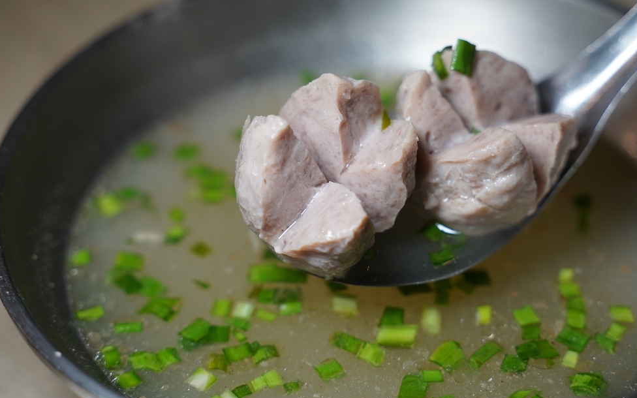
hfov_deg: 22.1
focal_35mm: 94
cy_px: 182
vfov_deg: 13.9
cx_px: 355
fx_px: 1632
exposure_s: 1/80
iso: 250
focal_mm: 75
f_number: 4
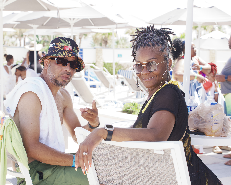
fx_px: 485
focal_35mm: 71
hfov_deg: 26.8
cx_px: 114
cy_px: 93
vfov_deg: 21.6
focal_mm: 42
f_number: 5
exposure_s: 1/400
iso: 640
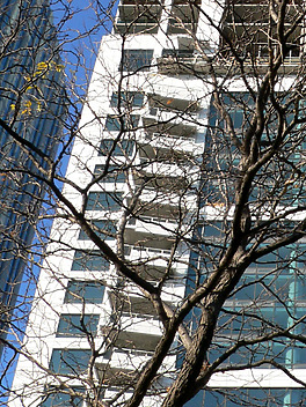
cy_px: 112
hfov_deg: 15.6
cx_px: 352
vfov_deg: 21.2
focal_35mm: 92
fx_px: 1084
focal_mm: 6
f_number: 4
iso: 80
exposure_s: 1/400
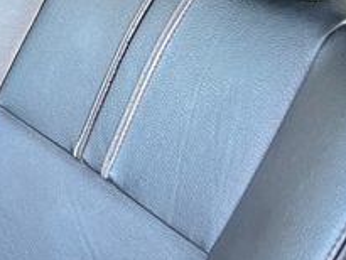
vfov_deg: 18.2
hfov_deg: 21.9
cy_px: 78
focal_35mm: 81
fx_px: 810
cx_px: -96
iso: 125
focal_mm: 5.7
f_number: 1.5
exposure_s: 1/69
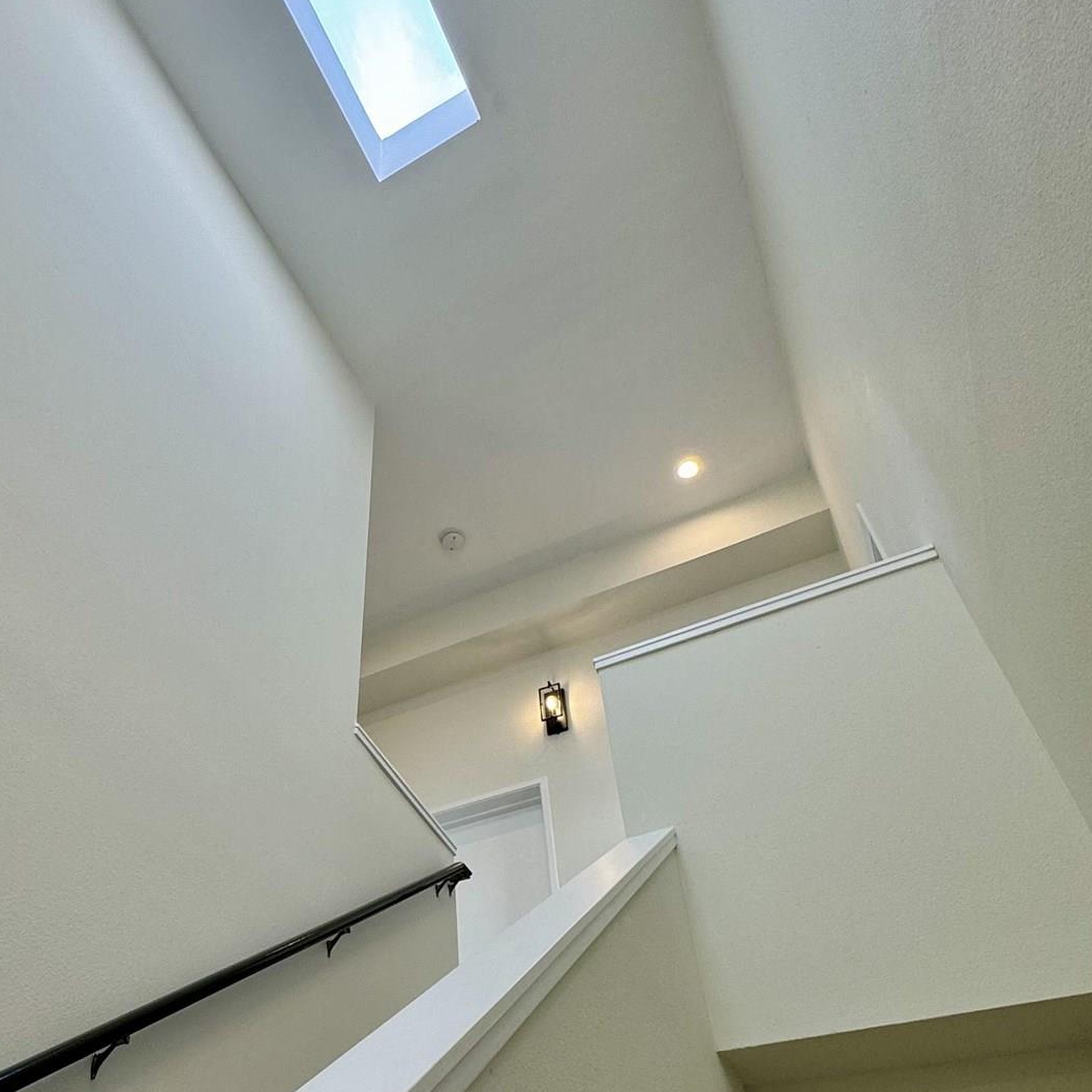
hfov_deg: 57.8
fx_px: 964
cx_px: 366
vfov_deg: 57.6
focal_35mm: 27
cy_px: 736
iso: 64
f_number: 2.2
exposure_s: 1/120
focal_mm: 2.22
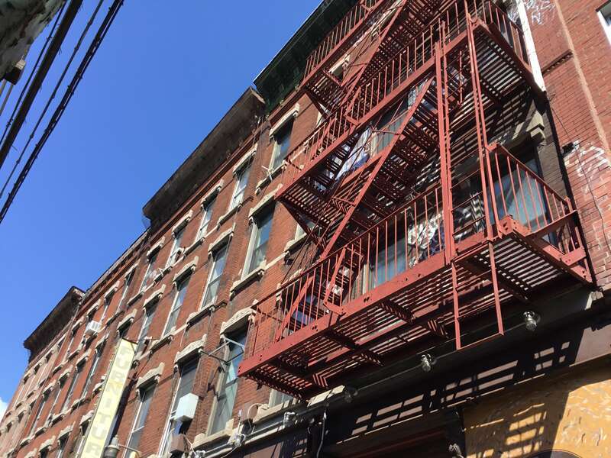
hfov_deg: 58.4
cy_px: 229
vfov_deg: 45.4
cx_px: 306
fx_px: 547
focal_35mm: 31
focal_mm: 3.3
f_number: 2.4
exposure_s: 1/578
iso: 25
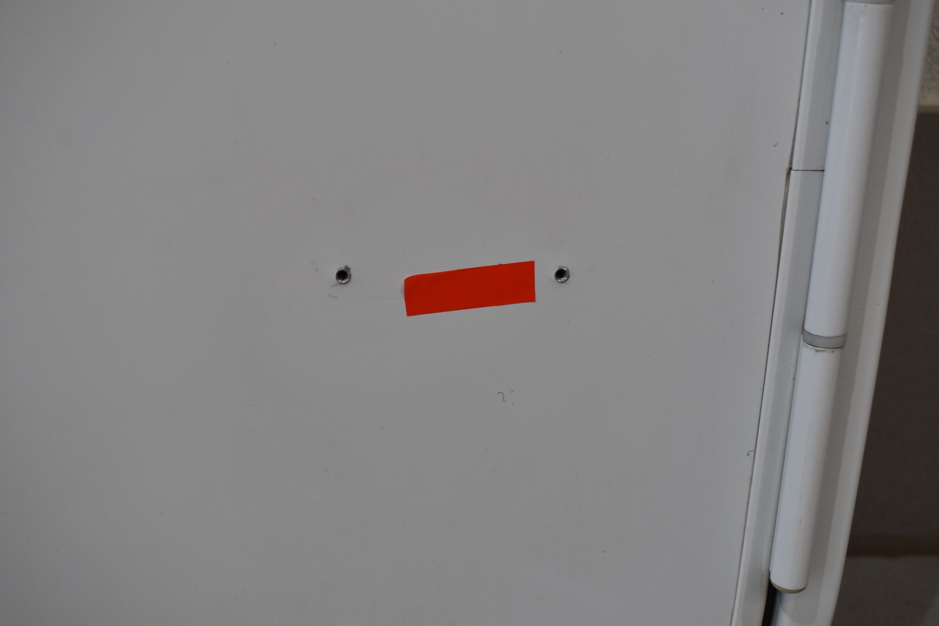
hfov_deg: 47.9
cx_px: 470
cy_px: 313
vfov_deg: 33.0
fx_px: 1056
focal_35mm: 40
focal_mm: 27
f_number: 5.6
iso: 360
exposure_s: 1/125
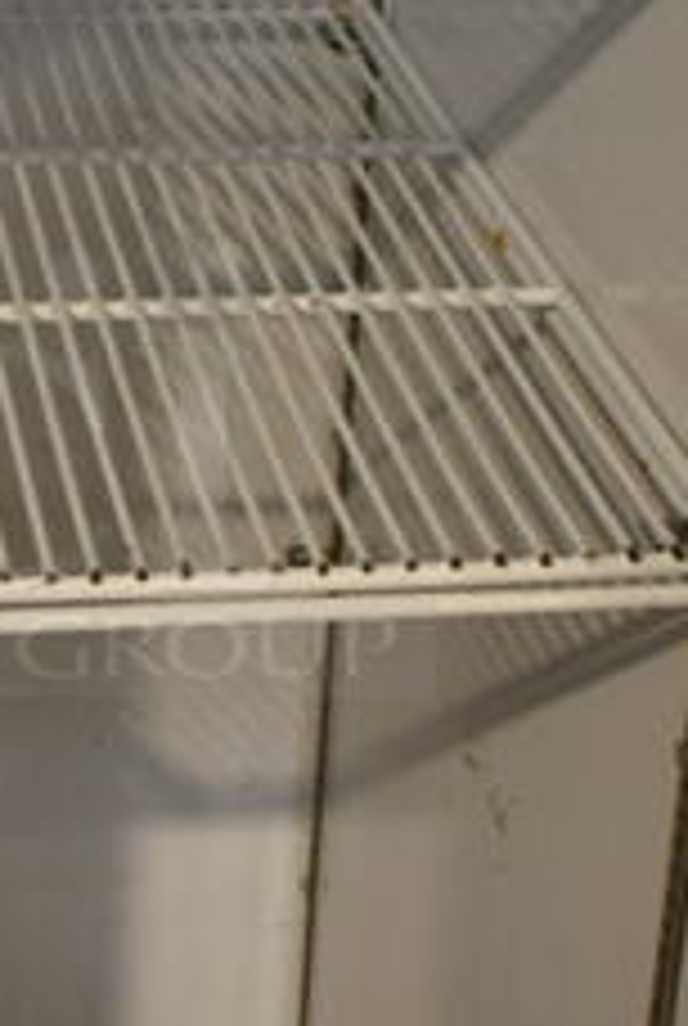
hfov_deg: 12.5
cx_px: -63
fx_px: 3082
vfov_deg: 18.9
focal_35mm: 108
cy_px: 461
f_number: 3.5
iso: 640
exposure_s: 1/30
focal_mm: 18
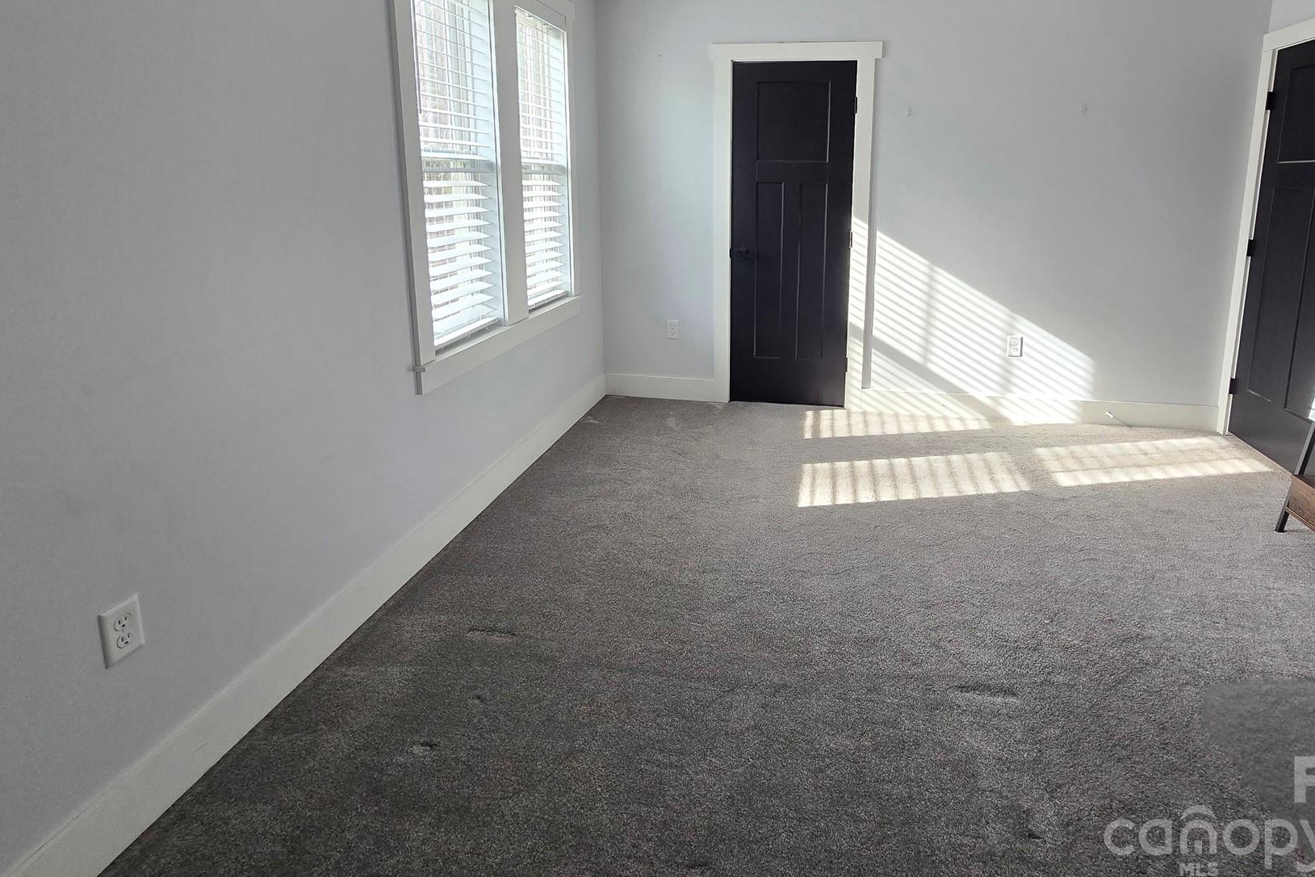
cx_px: 734
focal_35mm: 17
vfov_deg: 68.3
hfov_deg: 92.9
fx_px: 621
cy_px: 287
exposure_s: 1/101
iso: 125
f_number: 2.2
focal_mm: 2.2
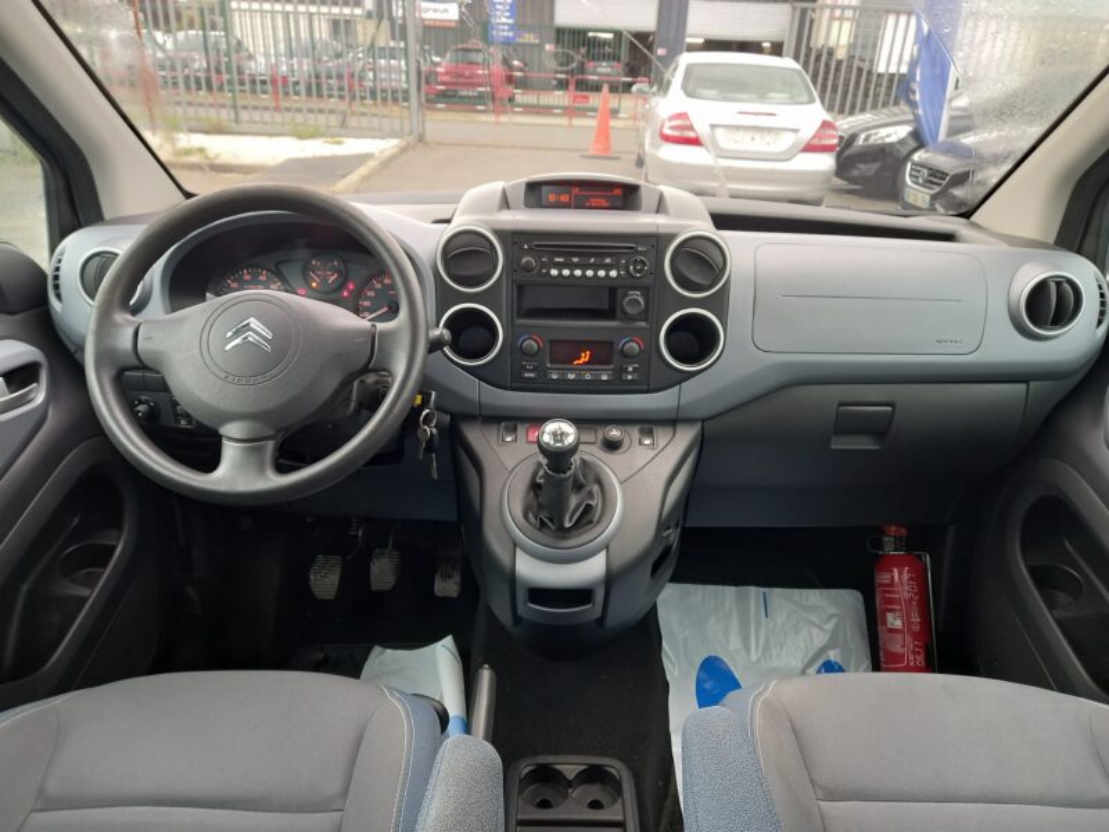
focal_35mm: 25
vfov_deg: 54.9
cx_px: 554
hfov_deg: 69.4
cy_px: 416
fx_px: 801
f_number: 2
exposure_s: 1/50
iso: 125
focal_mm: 4.6
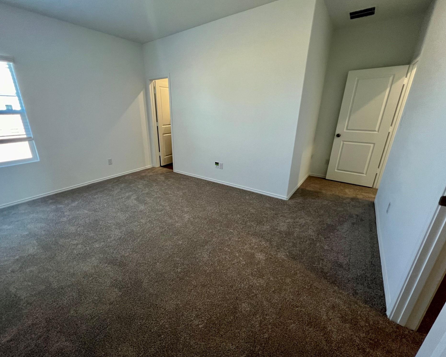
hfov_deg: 100.4
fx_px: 185
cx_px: 203
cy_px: 180
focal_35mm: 14
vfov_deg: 88.0
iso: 250
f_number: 1.8
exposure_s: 1/120
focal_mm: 1.57
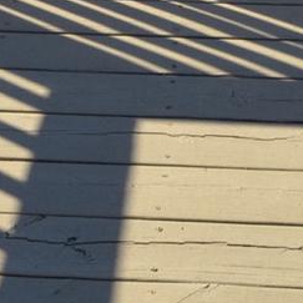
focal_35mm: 107
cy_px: -514
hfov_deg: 16.3
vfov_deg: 11.8
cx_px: 177
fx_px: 1060
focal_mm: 10
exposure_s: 1/320
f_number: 9
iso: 160
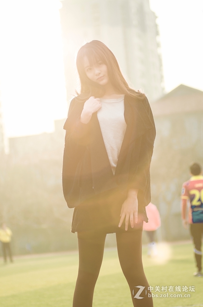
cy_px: 154
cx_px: 102
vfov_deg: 17.1
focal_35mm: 120
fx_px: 1020
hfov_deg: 11.4
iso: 250
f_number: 3.2
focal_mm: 80
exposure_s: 1/800
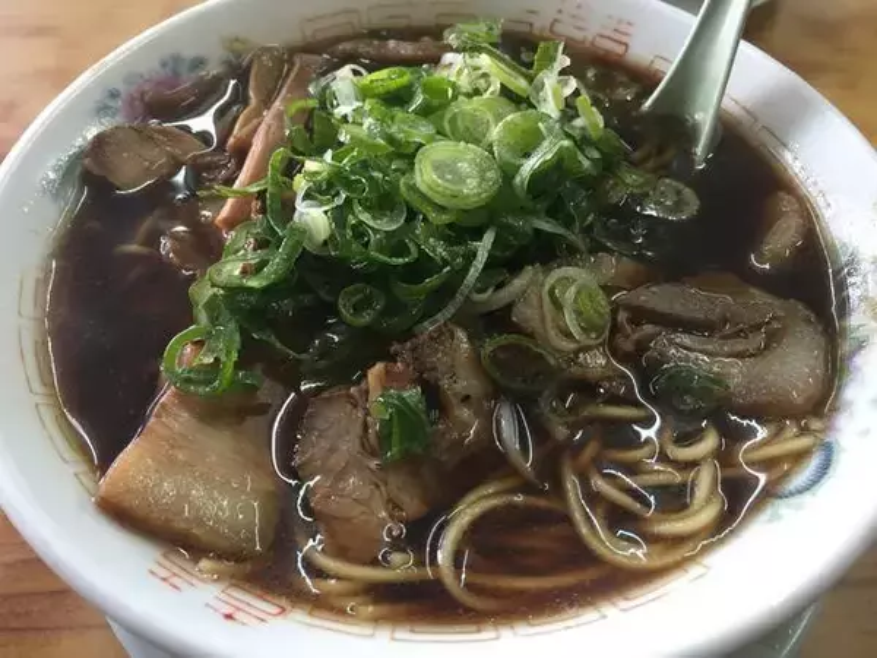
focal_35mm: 29
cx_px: 438
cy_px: 329
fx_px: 735
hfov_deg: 61.7
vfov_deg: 48.2
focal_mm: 4.15
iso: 100
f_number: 2.2
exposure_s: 1/30
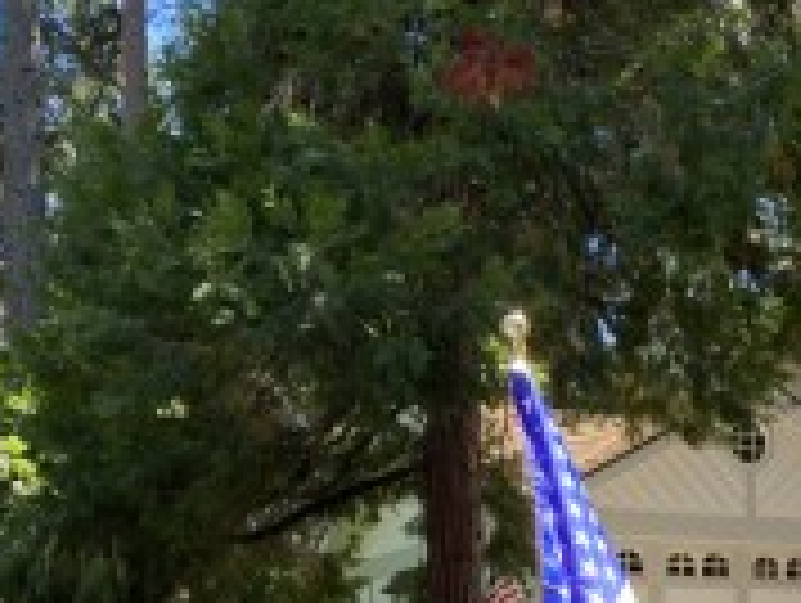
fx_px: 1691
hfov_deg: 26.4
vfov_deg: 19.3
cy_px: 682
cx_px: 580
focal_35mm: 73
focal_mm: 4.25
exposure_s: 1/262
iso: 32
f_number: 1.8
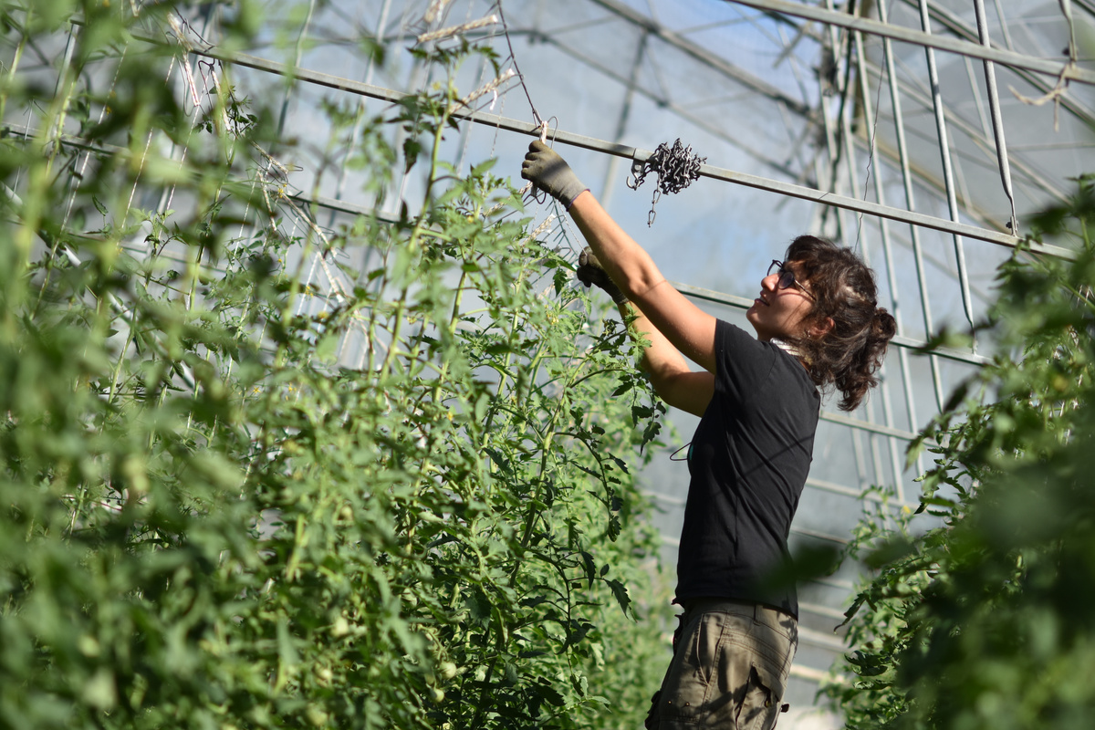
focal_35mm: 158
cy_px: 365
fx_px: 4790
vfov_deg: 8.7
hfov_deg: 13.0
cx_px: 548
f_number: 2.8
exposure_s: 1/3200
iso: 200
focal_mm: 105
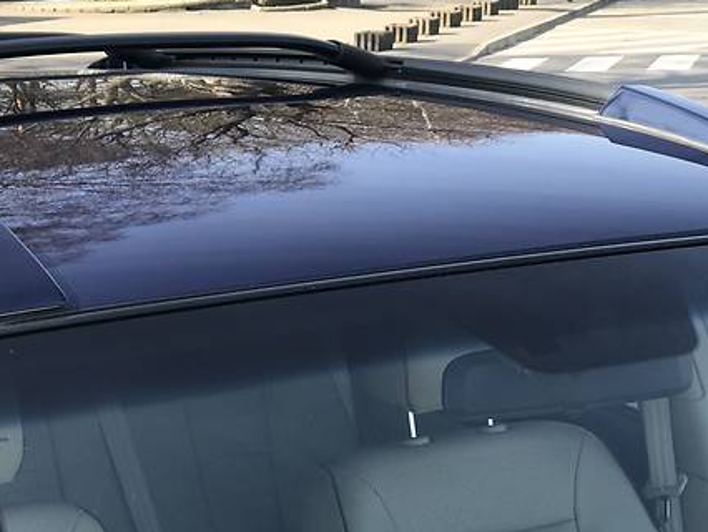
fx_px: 2190
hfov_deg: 18.3
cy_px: 341
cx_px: 183
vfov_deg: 13.8
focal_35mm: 107
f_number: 2.8
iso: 20
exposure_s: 1/201
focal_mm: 6.6
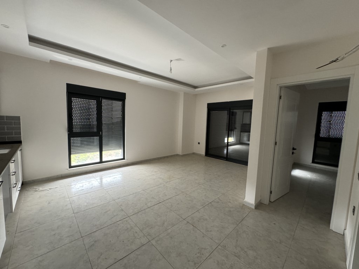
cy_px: 134
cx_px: 180
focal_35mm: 14
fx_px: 145
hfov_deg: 102.1
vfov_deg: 85.7
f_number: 2.2
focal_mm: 2.22
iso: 320
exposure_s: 1/99
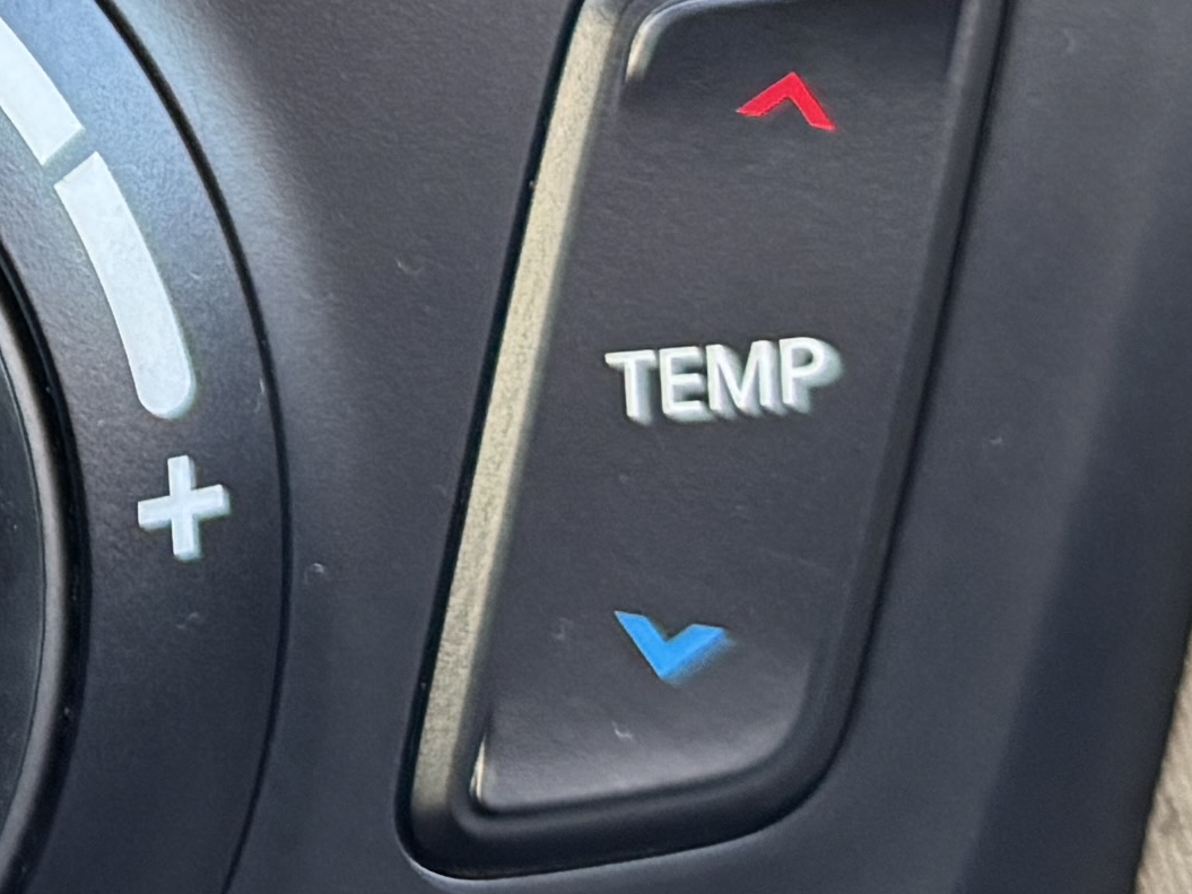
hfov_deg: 14.1
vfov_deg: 11.0
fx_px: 4476
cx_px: -681
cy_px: -429
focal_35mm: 130
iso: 400
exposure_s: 1/60
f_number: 1.78
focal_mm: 6.76
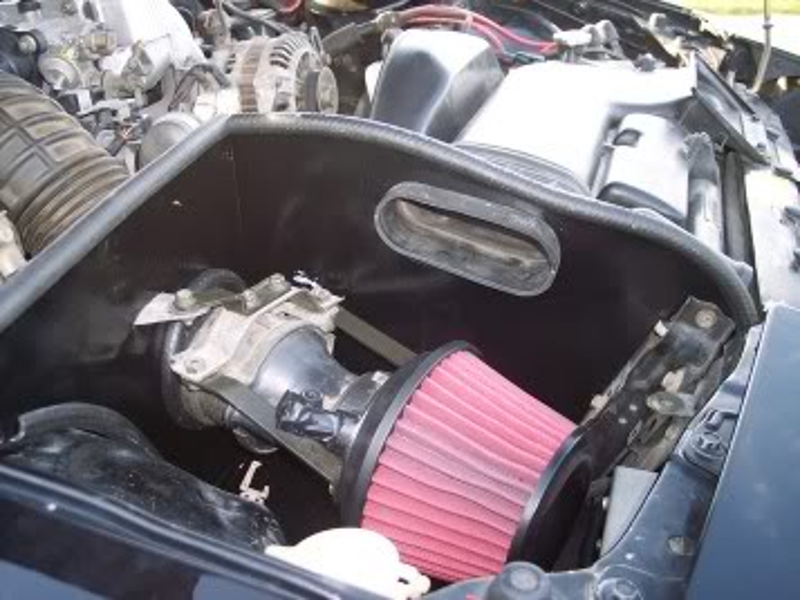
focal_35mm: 39
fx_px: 902
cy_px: 300
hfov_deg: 47.8
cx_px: 400
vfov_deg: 36.8
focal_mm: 8
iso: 100
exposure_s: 1/60
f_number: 2.8
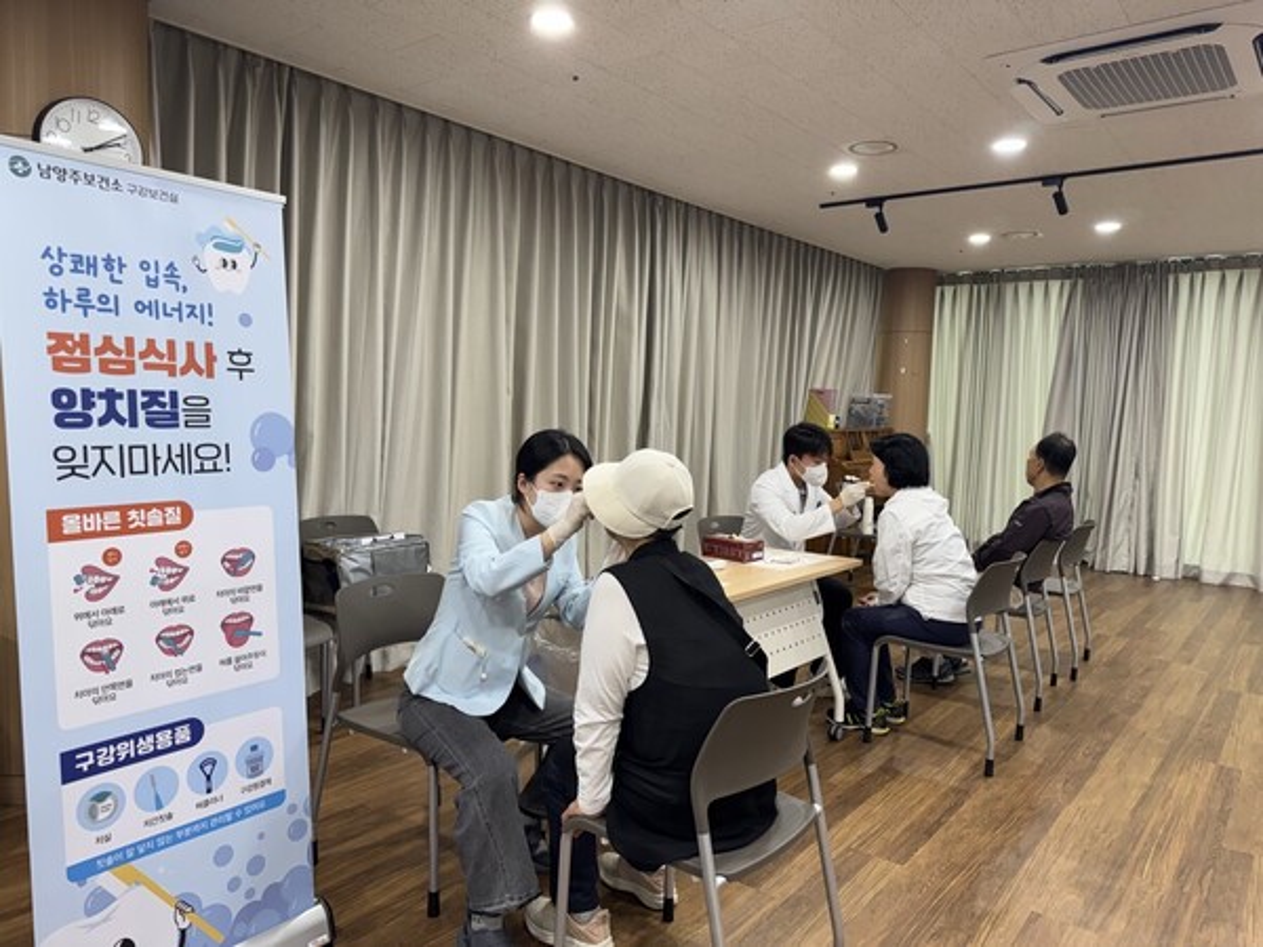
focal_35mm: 24
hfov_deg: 71.6
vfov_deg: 56.8
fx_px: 876
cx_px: 632
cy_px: 474
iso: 160
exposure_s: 1/120
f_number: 1.78
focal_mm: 6.76
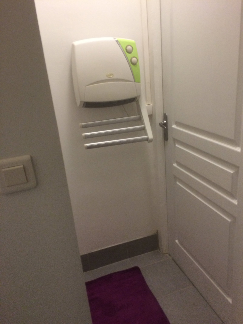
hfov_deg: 48.2
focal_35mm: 29
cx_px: 122
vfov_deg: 61.7
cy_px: 162
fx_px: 271
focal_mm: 4.15
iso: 200
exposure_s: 1/33
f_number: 2.2
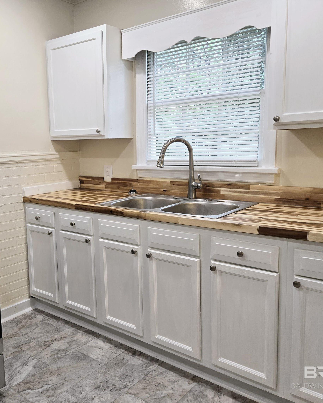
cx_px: 91
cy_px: 201
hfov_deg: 47.1
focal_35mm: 30
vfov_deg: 58.8
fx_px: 359
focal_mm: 5.4
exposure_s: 1/120
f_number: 1.8
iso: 125
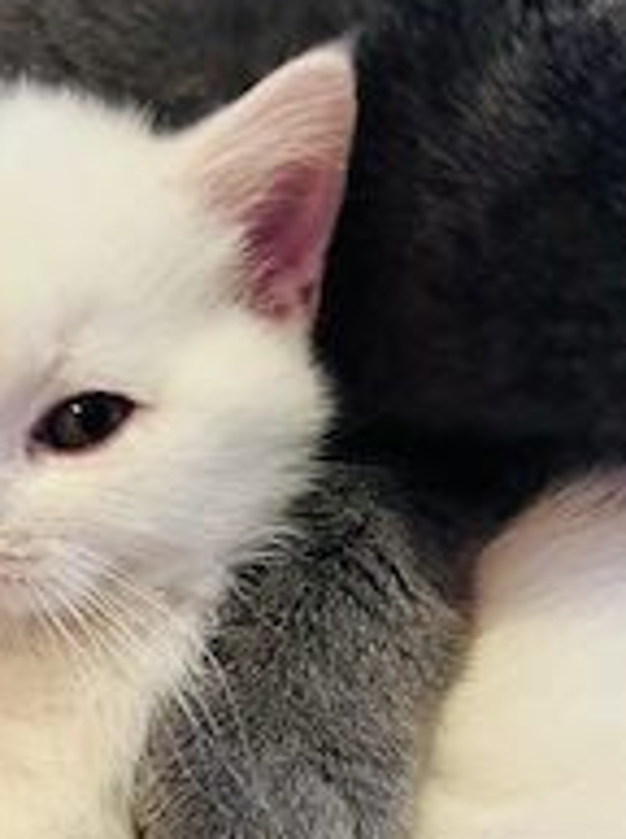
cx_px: 91
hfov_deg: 26.3
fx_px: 1306
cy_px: 552
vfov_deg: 35.3
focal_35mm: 54
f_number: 1.5
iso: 200
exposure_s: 1/60
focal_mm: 5.7
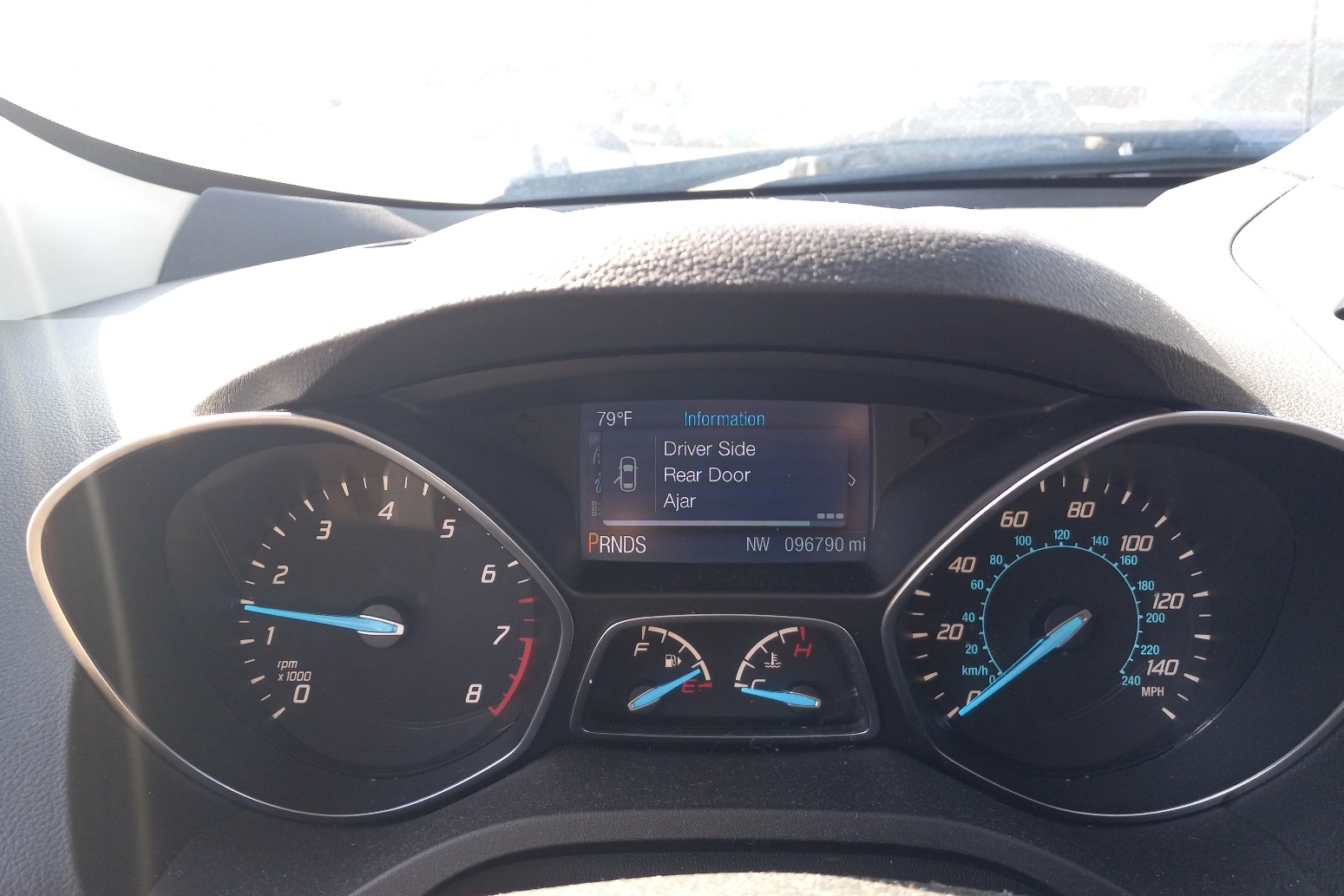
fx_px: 1083
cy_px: 500
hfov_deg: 63.6
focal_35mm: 29
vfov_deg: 44.9
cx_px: 691
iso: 52
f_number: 1.8
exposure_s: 1/120
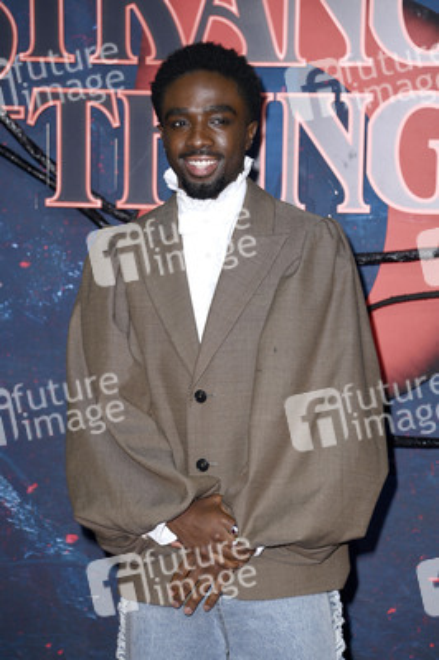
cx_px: 220
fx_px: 2473
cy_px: 330
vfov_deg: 15.2
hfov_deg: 10.1
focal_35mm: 135
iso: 500
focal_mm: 135
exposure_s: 1/200
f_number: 5.6
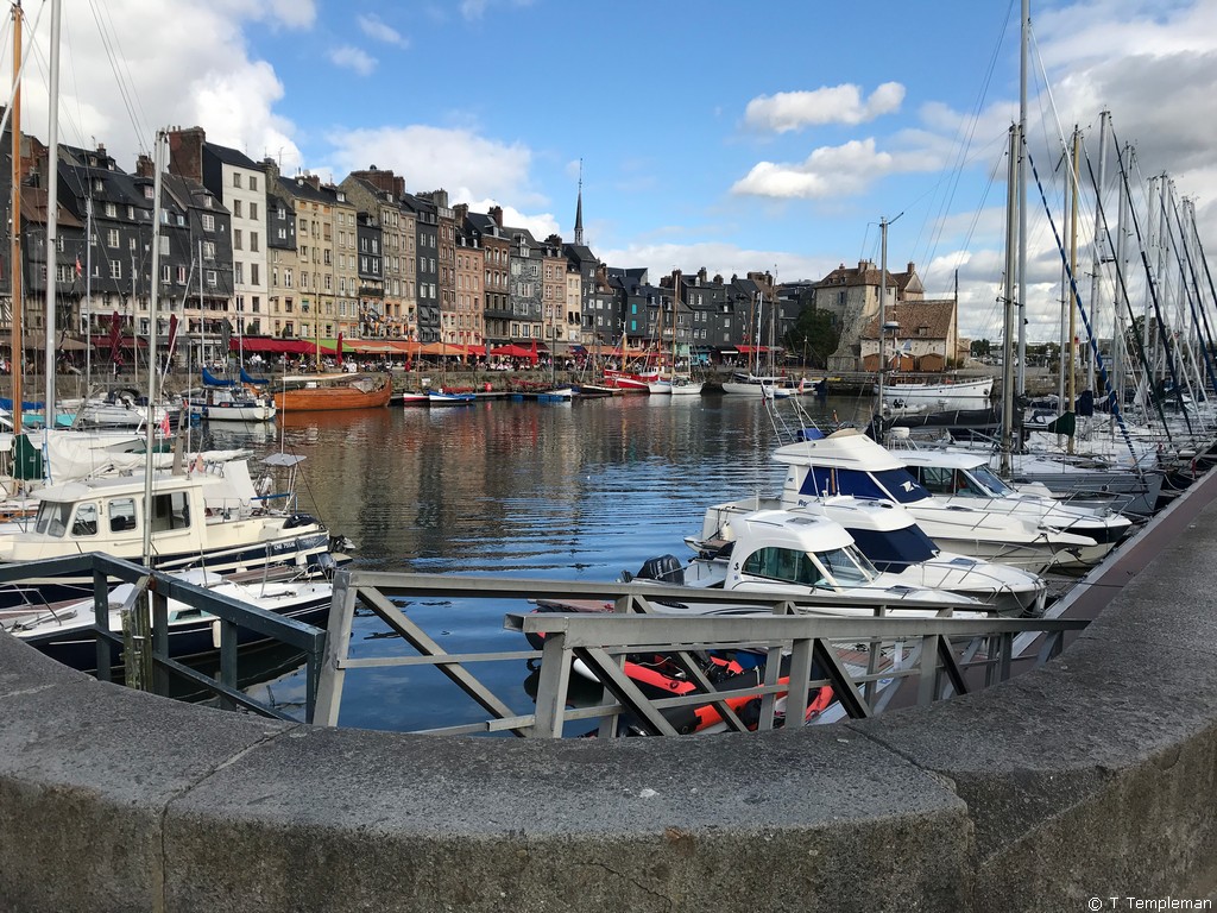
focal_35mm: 28
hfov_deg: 63.4
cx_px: 608
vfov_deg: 49.7
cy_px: 456
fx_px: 984
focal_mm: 3.99
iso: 20
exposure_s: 1/2037
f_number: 1.8
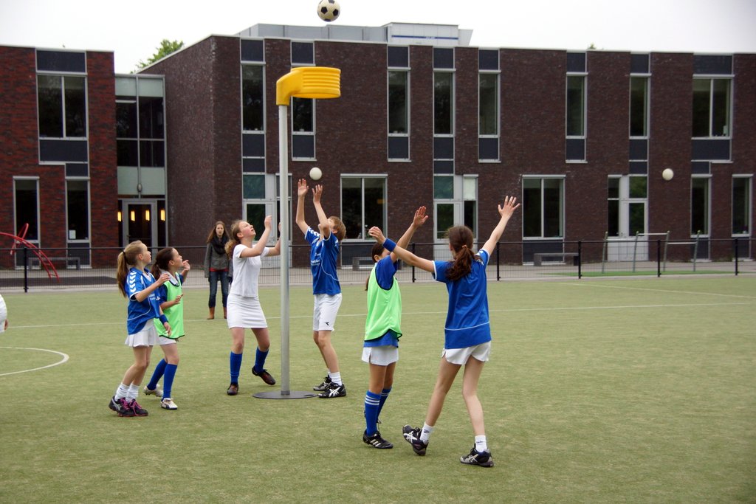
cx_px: 378
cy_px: 252
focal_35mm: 60
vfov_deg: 22.6
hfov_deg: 33.4
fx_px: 1260
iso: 800
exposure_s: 1/1000
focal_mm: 40
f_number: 4.5
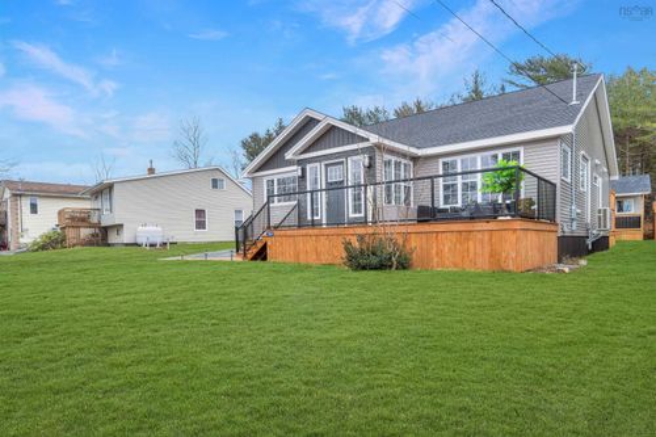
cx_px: 328
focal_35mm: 21
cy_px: 218
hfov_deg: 81.2
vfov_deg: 59.5
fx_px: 383
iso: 100
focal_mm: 14
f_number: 5
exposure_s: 1/125
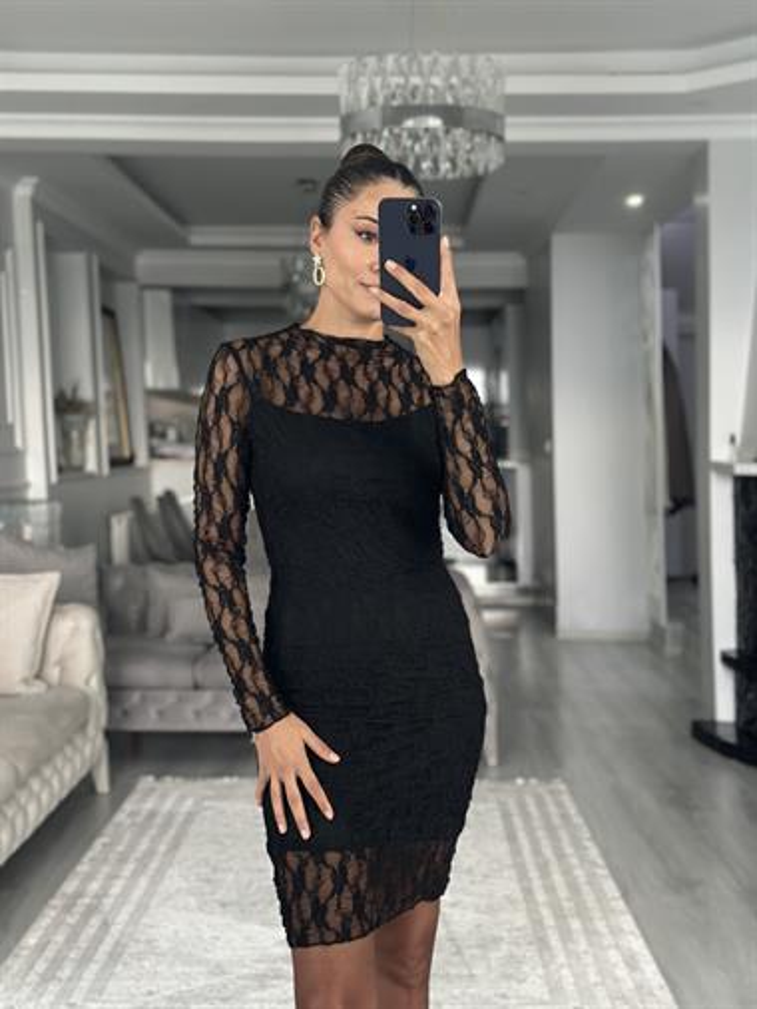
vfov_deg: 39.6
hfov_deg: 30.3
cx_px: 378
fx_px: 1398
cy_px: 504
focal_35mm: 48
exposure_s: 1/58
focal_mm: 6.86
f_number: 1.78
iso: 400
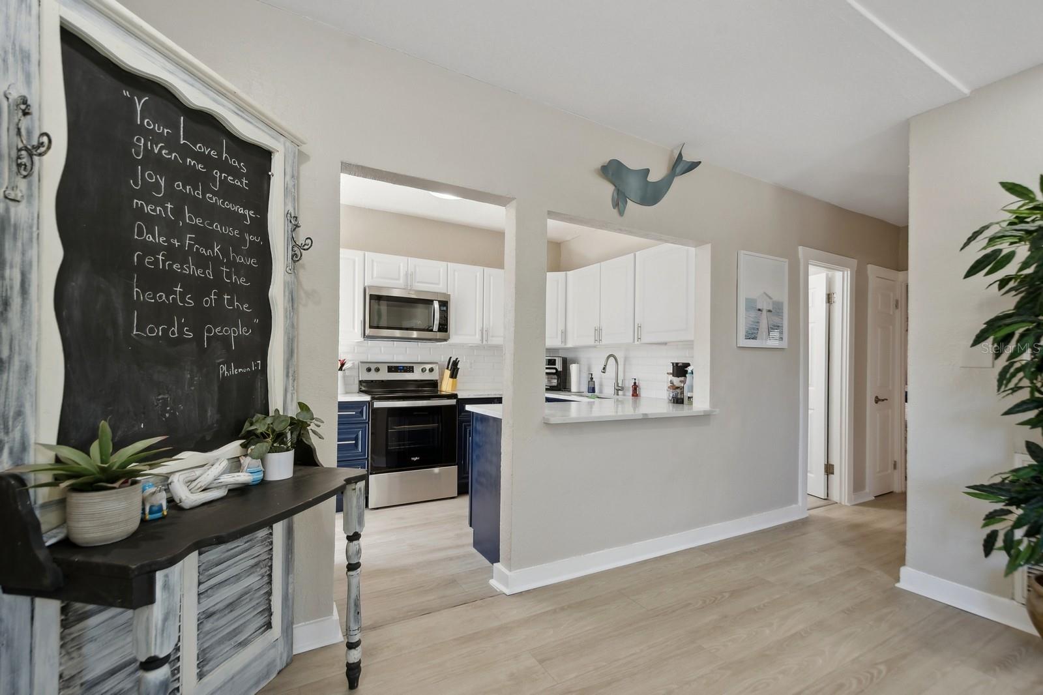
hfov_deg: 100.4
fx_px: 434
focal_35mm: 15
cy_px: 348
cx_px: 522
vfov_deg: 77.3
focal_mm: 10
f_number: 8
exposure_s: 1/10
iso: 200
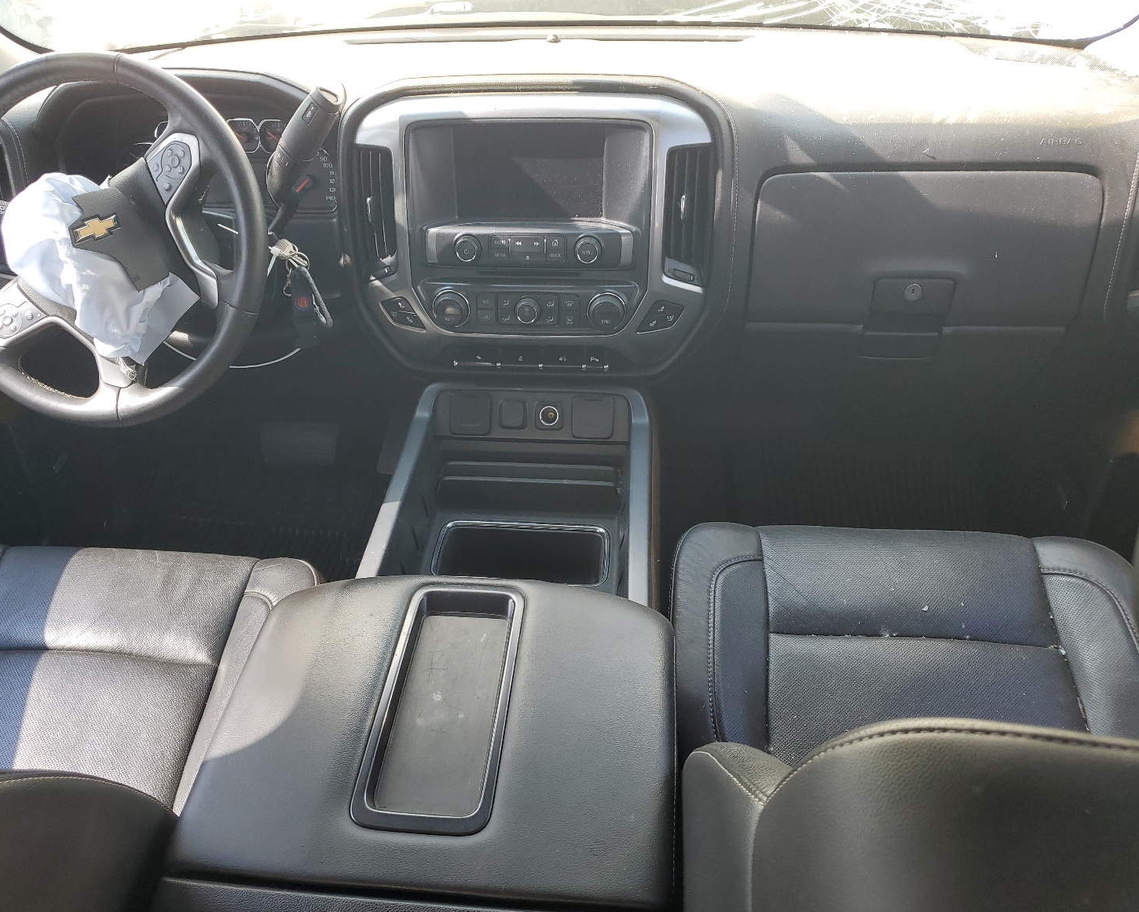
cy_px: 469
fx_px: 944
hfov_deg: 62.1
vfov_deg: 51.5
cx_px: 512
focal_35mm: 28
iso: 50
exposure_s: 1/141
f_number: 1.5
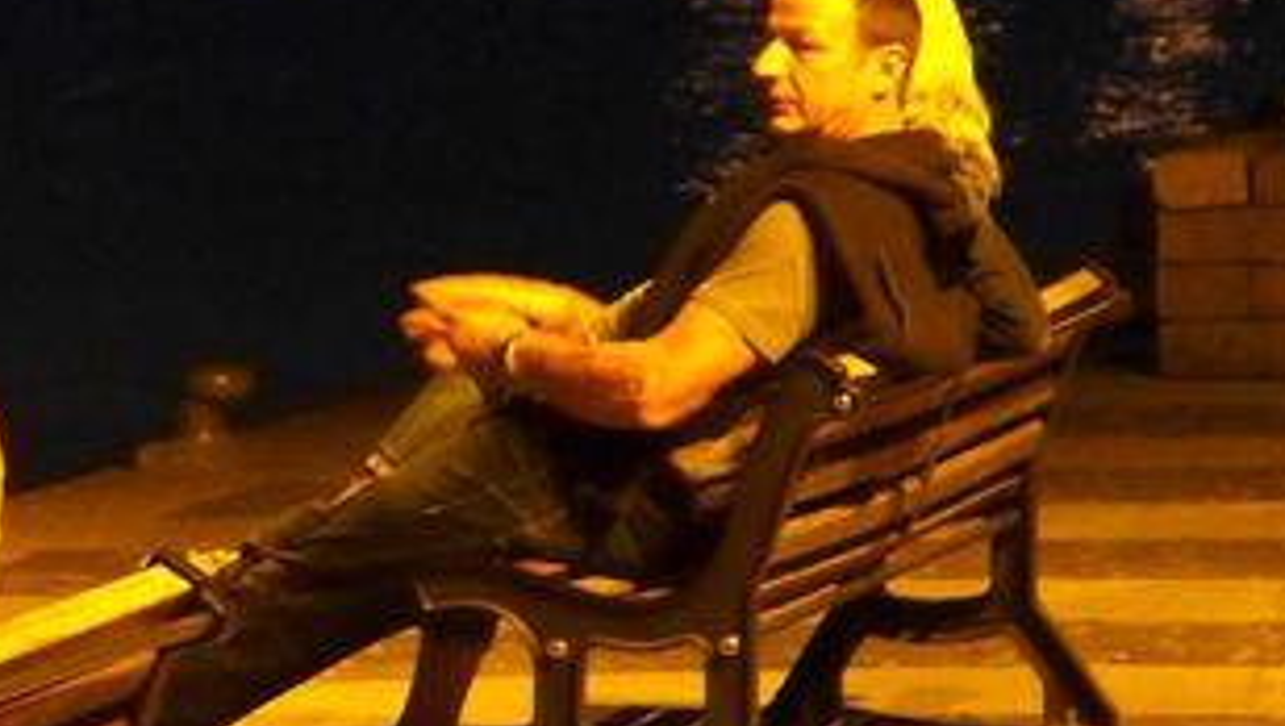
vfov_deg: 3.9
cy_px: 361
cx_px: -88
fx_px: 10676
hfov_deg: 6.9
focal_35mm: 313
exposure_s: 1/15
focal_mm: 17.7
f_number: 2.3
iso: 800
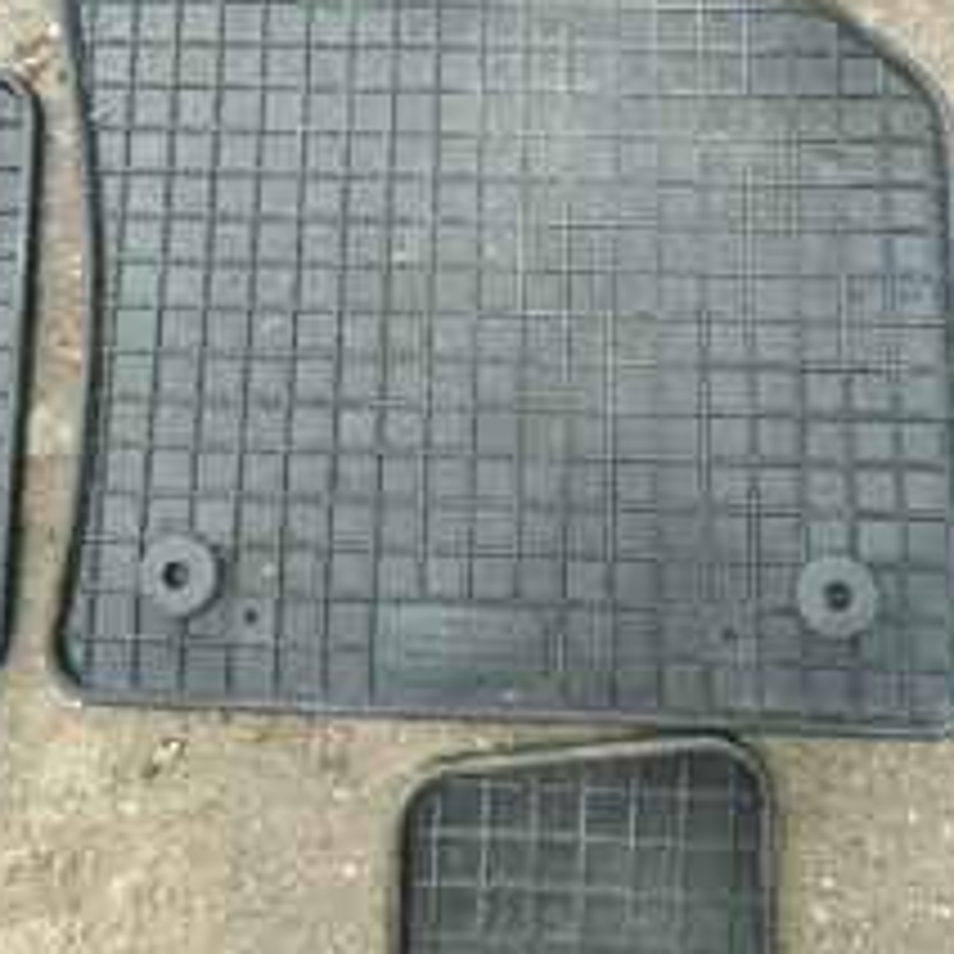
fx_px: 1247
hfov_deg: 41.9
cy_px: 130
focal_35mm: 40
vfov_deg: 39.4
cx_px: 468
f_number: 1.88
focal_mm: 5.59
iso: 553
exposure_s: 1/33.3
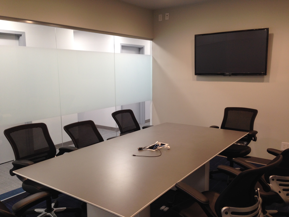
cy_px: 108
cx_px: 144
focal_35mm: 33
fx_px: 276
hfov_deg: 55.4
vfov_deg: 42.9
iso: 64
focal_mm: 4.12
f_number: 2.4
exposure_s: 1/20
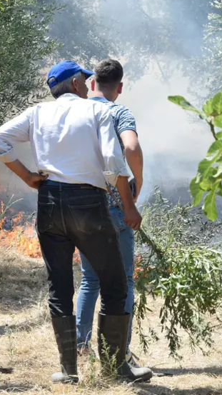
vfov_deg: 10.8
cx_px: 46
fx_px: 2093
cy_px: 188
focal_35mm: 200
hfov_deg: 6.1
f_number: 8
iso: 200
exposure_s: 1/250
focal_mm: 80
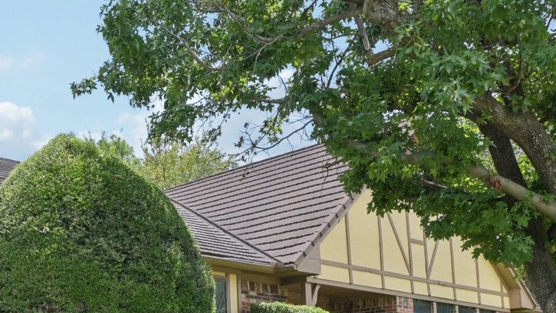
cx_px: 30
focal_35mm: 57
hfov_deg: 34.1
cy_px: 273
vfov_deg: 20.7
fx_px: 840
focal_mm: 19
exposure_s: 1/800
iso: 400
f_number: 8
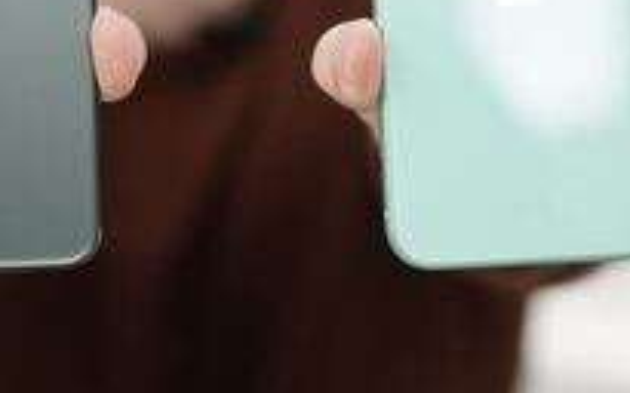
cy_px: 45
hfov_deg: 12.4
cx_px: 154
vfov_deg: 7.8
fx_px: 2884
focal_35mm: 168
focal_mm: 55
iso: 320
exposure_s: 1/250
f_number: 2.2
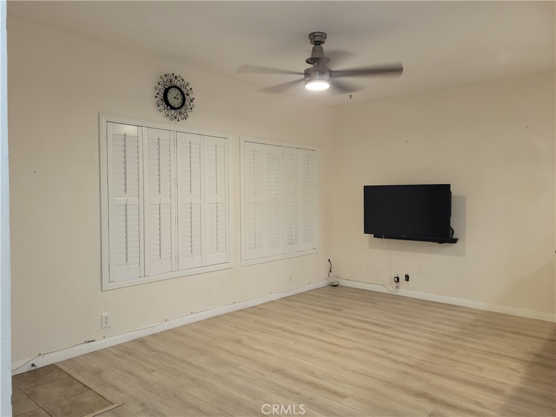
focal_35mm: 26
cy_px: 208
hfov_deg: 67.3
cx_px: 278
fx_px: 418
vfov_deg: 53.1
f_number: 1.8
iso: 100
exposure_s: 1/40
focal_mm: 5.4
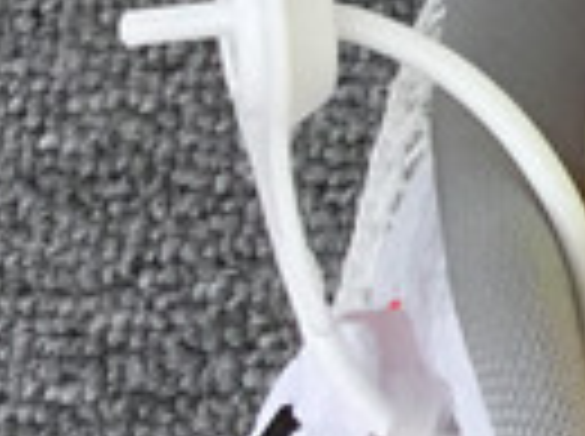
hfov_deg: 8.1
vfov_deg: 6.8
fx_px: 3627
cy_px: -70
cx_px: 1674
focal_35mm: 215
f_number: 2.4
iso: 25
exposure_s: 1/668
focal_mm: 3.3
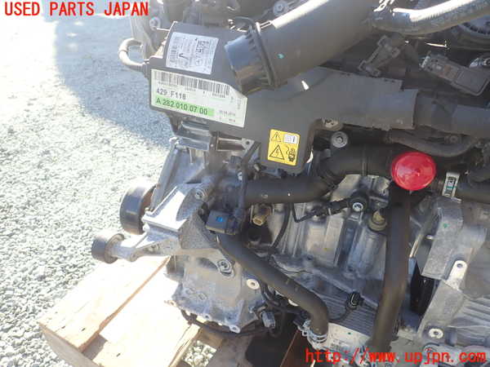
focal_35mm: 25
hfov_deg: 69.4
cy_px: 184
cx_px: 245
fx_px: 354
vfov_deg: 54.9
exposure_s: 1/125
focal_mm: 4.5
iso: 100
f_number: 2.8
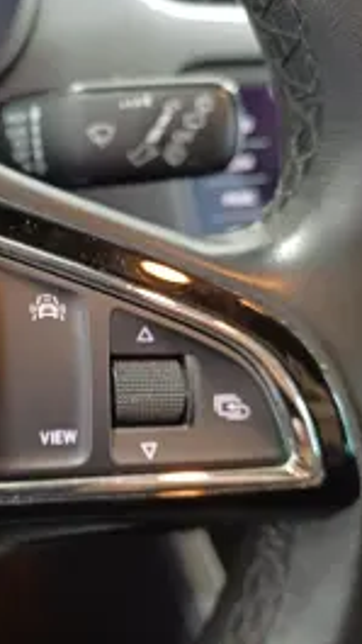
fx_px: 632
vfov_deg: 54.0
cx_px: 97
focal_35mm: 37
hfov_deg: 31.5
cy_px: 318
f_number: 1.8
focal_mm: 4.65
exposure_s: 1/25
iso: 500
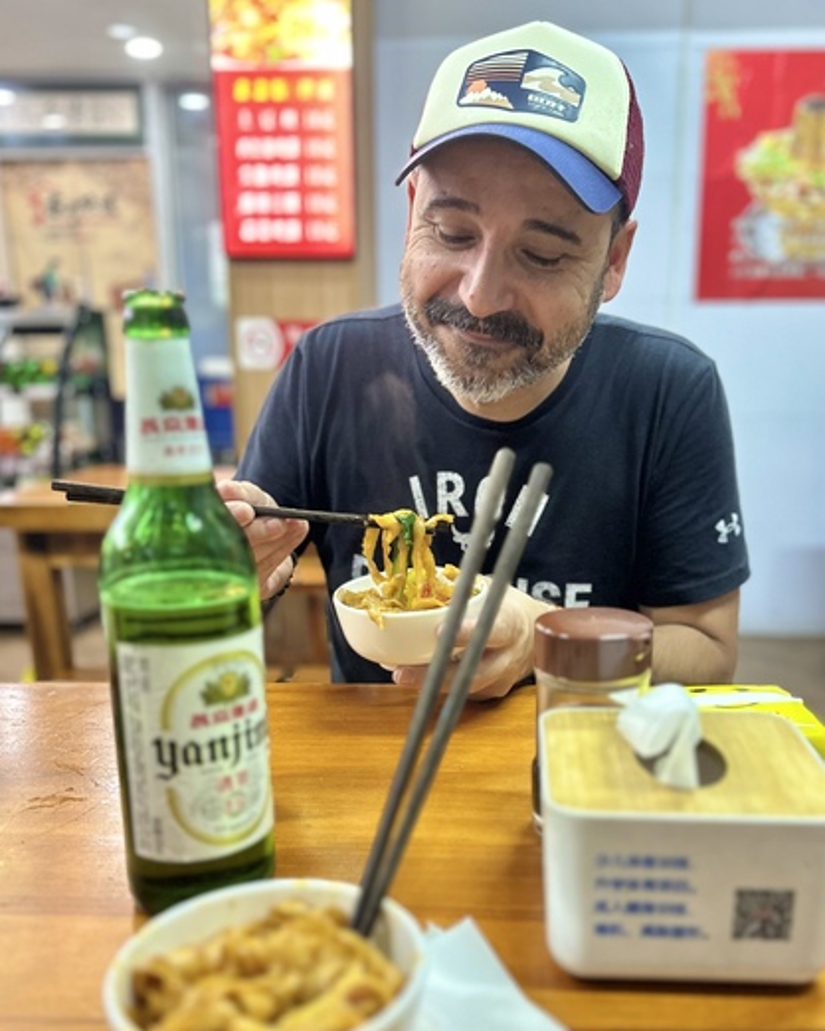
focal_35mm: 30
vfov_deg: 58.6
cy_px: 573
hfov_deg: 48.4
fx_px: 915
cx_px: 463
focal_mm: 6.86
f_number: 1.78
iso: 250
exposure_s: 1/50
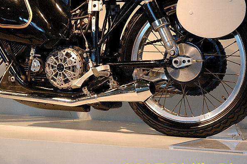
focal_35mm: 104
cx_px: 66
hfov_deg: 19.5
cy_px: 40
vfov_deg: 13.1
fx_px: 712
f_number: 4.5
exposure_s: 1/80
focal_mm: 40
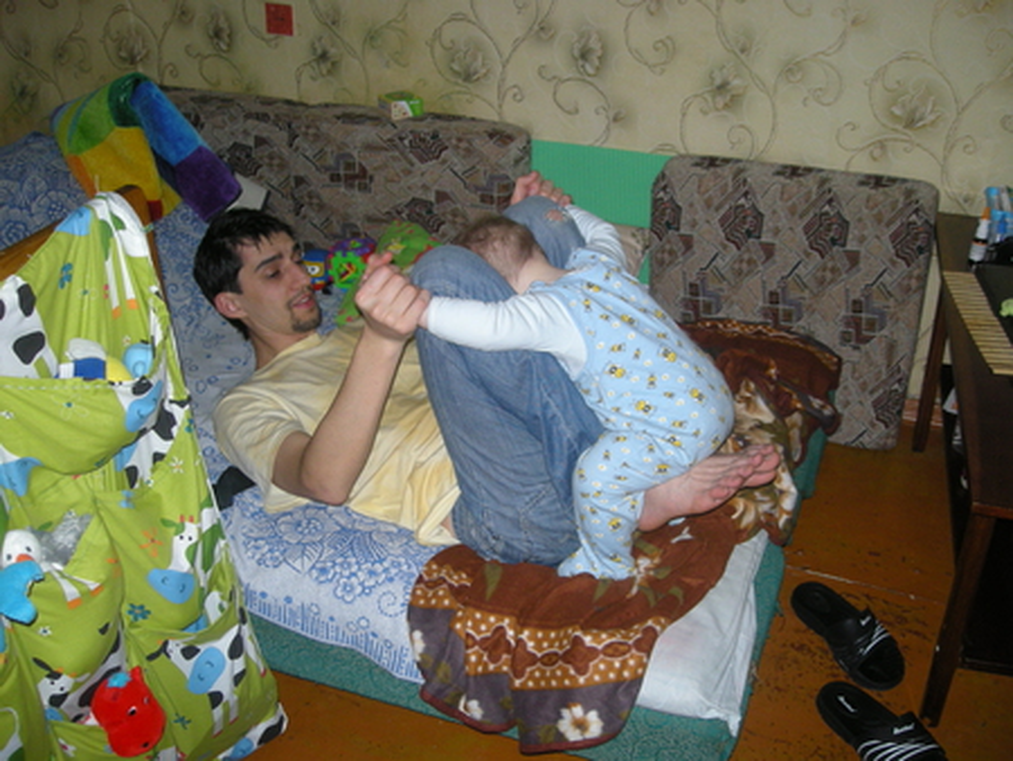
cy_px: 380
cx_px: 506
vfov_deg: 40.7
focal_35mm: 35
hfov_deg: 52.6
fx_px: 1025
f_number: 2.8
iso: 121
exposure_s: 1/60
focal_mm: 5.7
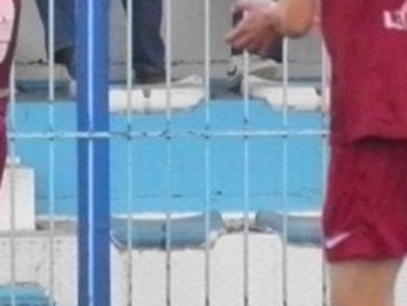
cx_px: -130
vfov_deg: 0.7
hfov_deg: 0.9
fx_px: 24810
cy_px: -15
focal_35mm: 2109
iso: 1600
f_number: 5.4
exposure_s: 1/250
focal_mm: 131.2
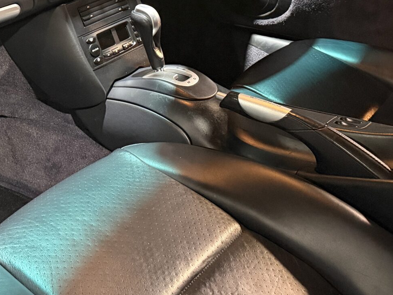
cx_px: 114
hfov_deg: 30.4
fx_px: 715
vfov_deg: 21.9
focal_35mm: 63
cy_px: -35
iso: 800
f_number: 1.78
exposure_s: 1/33
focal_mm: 6.76
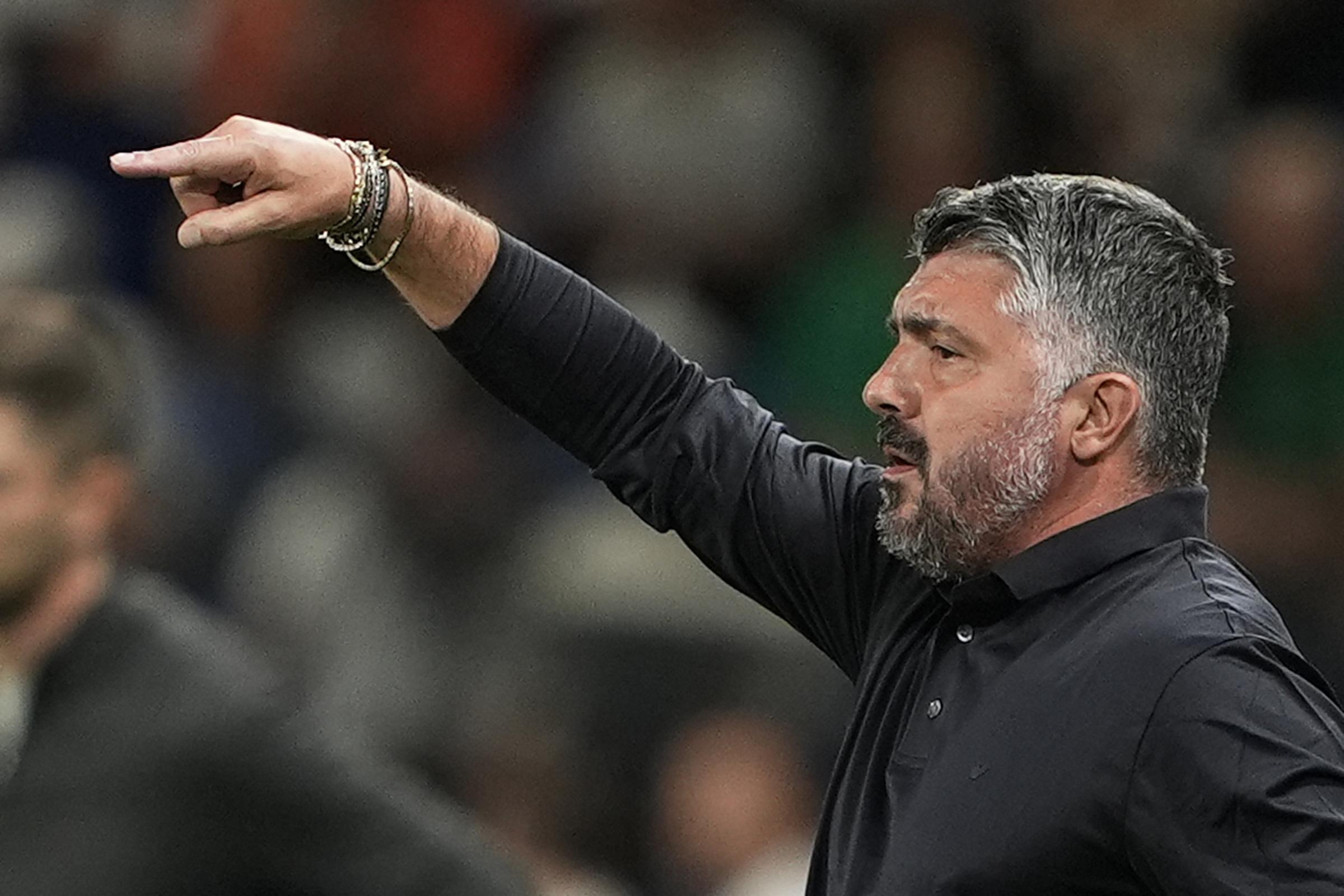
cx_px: 672
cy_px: 448
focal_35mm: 400
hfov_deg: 5.2
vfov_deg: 3.4
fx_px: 14932
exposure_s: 1/1250
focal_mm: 400
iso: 1600
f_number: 2.8
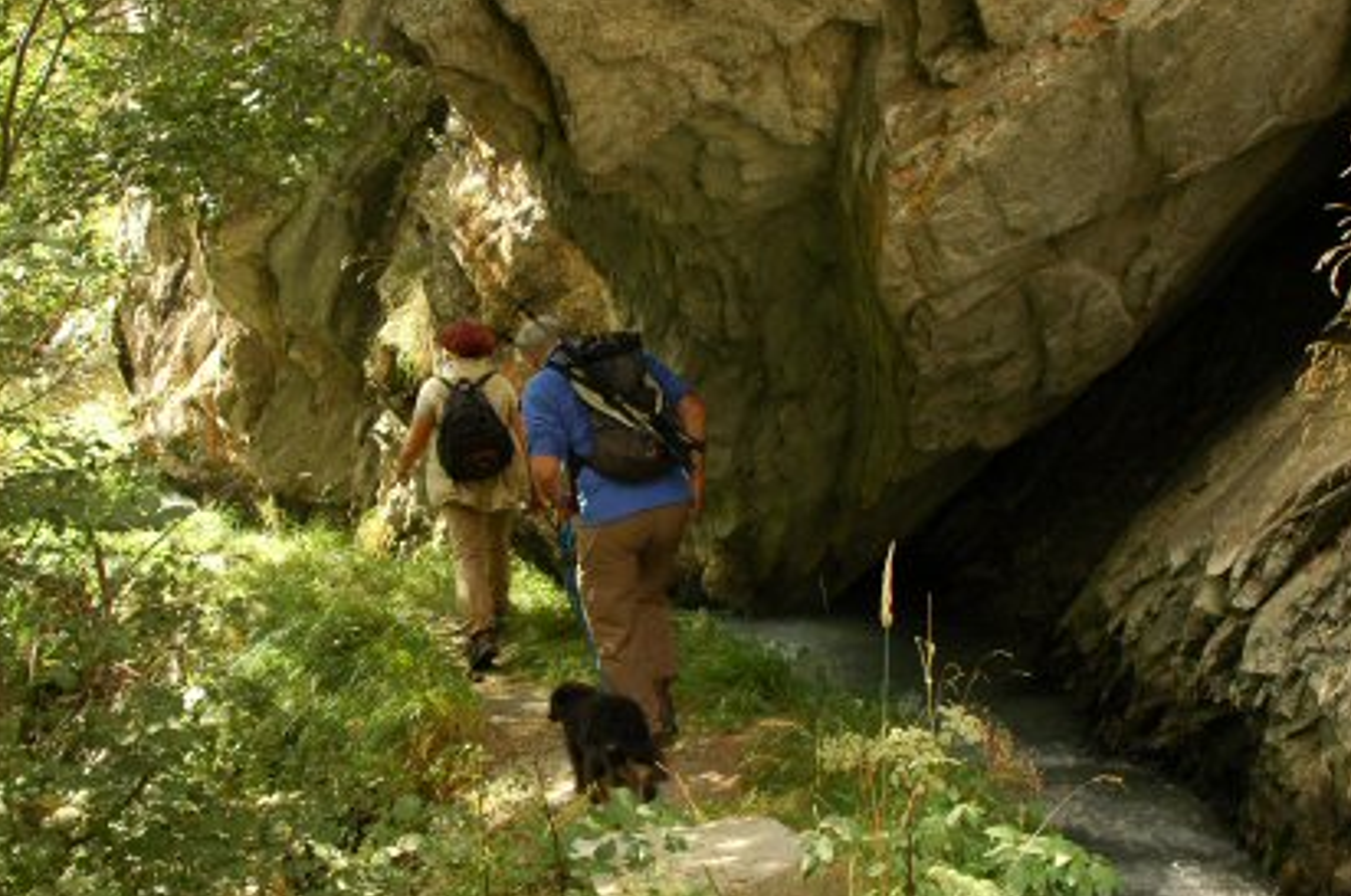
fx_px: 1910
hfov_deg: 38.9
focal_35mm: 51
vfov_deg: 26.4
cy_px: 423
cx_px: 633
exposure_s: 1/100
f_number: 5
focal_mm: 28
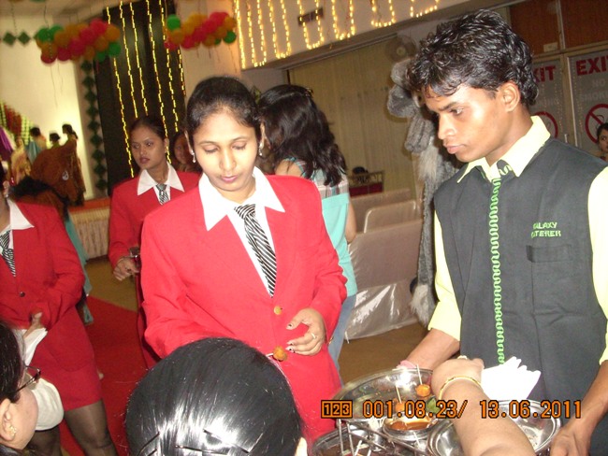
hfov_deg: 50.1
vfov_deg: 38.7
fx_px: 650
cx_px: 304
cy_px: 228
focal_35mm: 37
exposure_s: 1/60
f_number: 2.8
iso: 400
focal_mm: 6.2
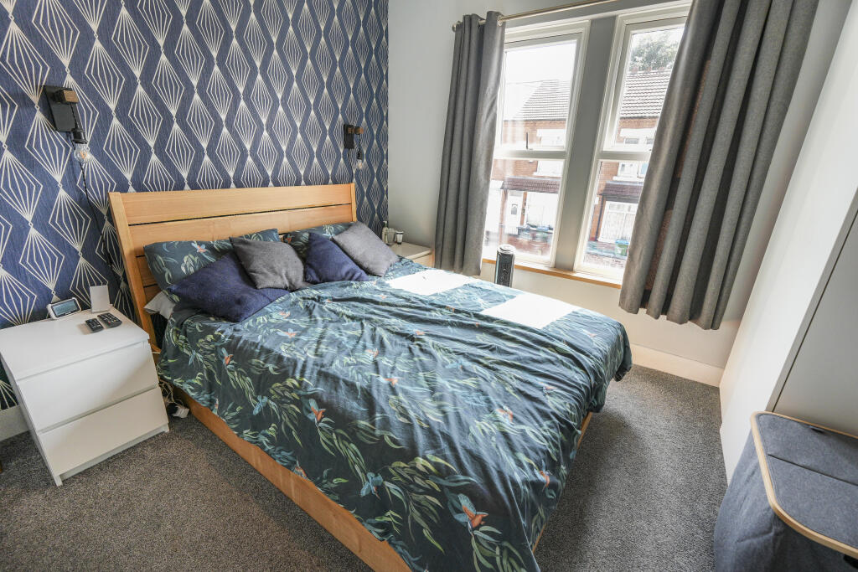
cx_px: 429
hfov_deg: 97.6
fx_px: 375
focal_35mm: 16
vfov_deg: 74.6
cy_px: 286
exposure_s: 1/60
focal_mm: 10.5
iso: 160
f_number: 4
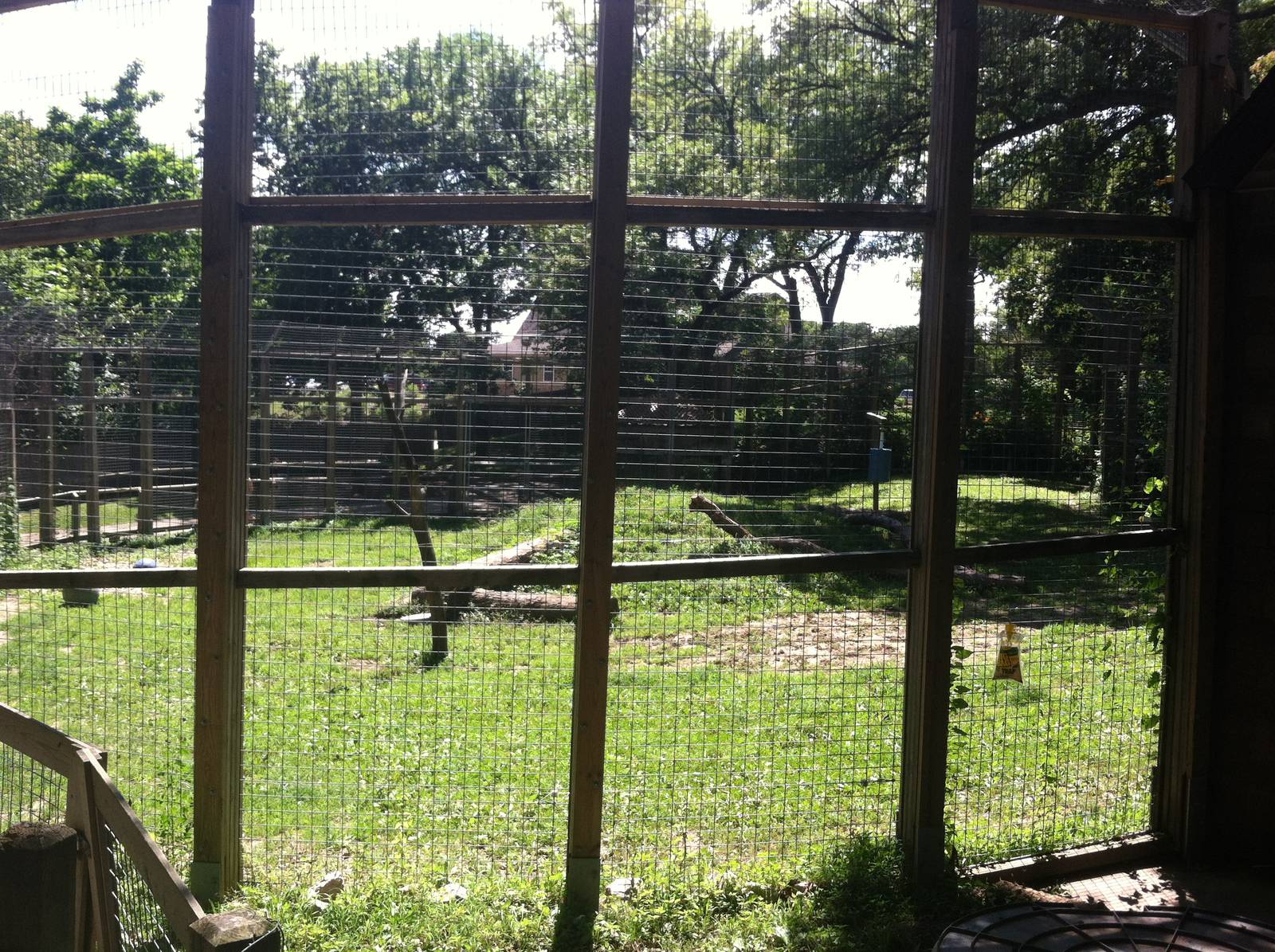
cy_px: 476
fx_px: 1287
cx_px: 638
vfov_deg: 40.6
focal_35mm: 35
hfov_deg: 52.7
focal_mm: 3.85
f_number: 2.8
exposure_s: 1/361
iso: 80
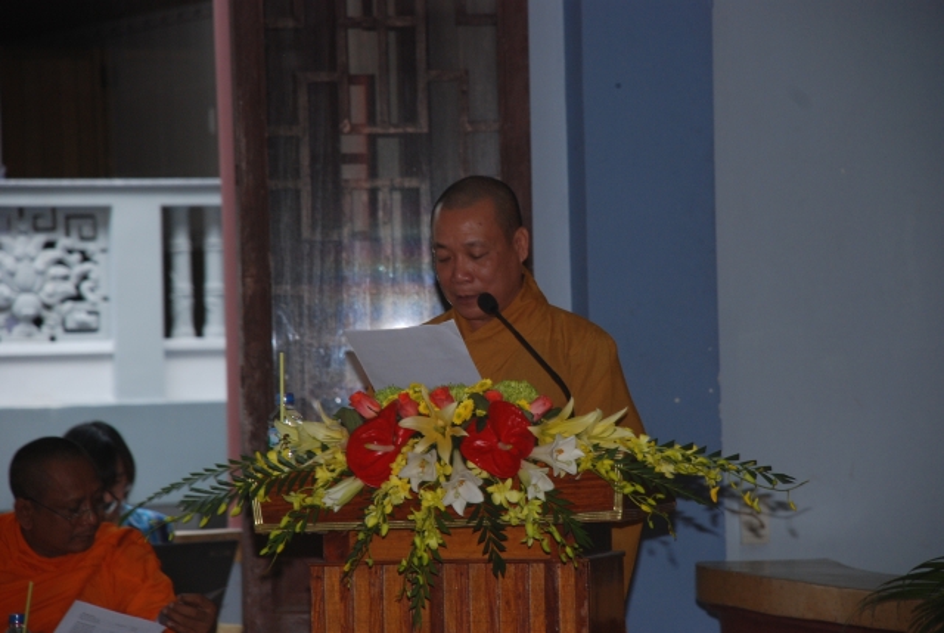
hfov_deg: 10.1
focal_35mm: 202
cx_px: 472
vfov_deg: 6.8
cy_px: 316
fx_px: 5319
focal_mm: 135
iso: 400
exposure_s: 1/60
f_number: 6.7
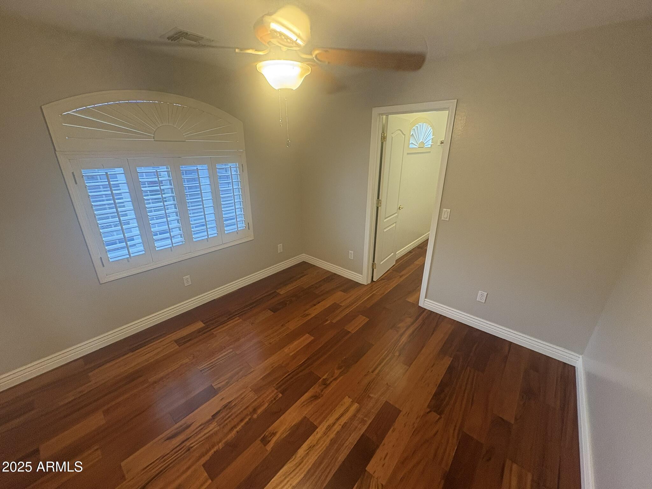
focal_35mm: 14
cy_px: 244
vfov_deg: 85.7
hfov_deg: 102.1
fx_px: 264
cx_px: 326
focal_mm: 2.22
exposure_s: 1/60
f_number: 2.2
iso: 320
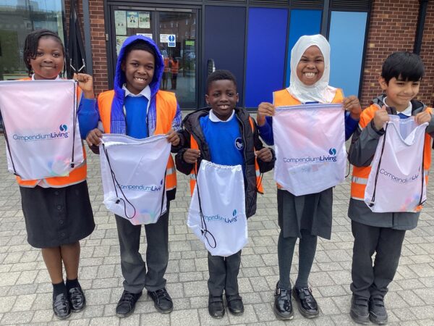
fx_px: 389
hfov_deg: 58.4
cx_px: 217
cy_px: 163
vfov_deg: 45.4
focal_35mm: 31
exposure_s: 1/367
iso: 25
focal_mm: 3.3
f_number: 2.4
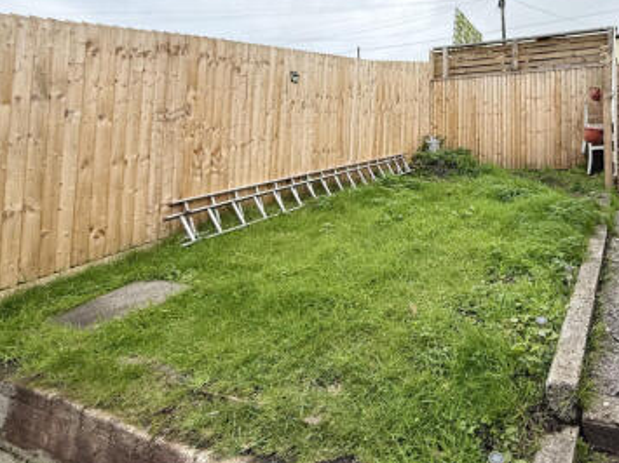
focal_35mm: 23
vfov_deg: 57.7
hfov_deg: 69.1
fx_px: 411
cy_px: 159
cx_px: 465
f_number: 2.2
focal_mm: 2.22
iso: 64
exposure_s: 1/694
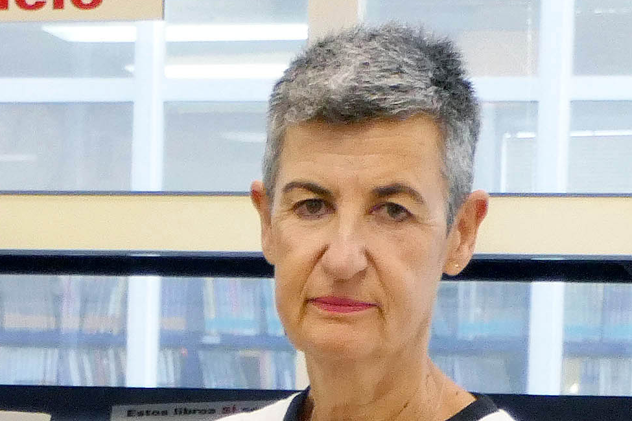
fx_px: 3546
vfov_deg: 6.7
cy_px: 732
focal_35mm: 202
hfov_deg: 10.0
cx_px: -232
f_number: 3.3
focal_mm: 13.2
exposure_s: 1/80
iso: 800
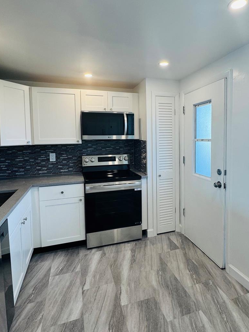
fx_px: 201
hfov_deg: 63.3
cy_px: 150
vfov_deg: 78.8
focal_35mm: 21
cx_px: 139
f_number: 2.2
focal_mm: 2.22
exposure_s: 1/120
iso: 125
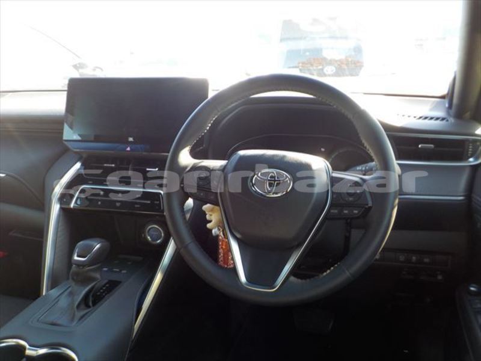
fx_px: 417
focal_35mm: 30
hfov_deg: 60.0
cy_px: 180
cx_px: 240
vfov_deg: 46.8
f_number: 3.3
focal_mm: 4.1
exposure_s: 1/40
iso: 125
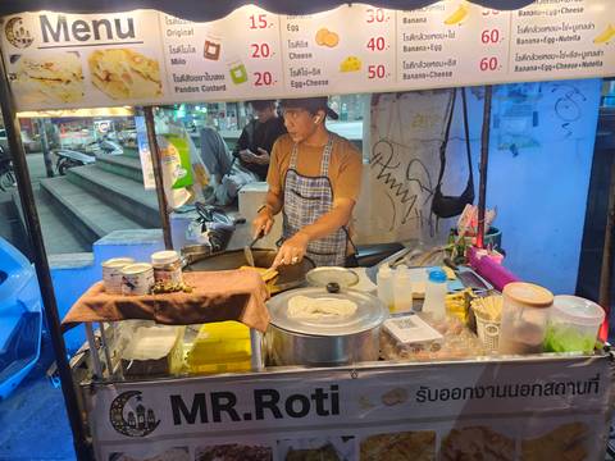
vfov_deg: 58.9
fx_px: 409
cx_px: 308
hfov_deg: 73.9
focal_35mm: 23
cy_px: 230
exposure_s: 1/24
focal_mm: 5.54
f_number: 1.8
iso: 640
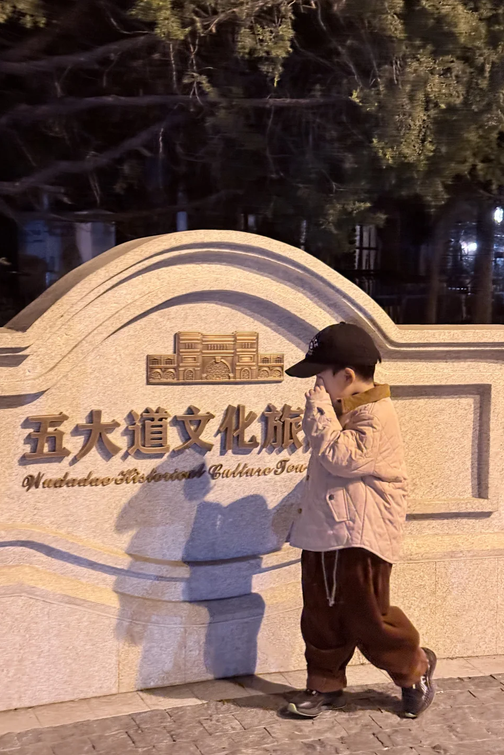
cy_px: 378
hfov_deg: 27.0
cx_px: 224
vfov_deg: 39.6
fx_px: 1050
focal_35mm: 50
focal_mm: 6.76
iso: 500
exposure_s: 1/33
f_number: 1.78
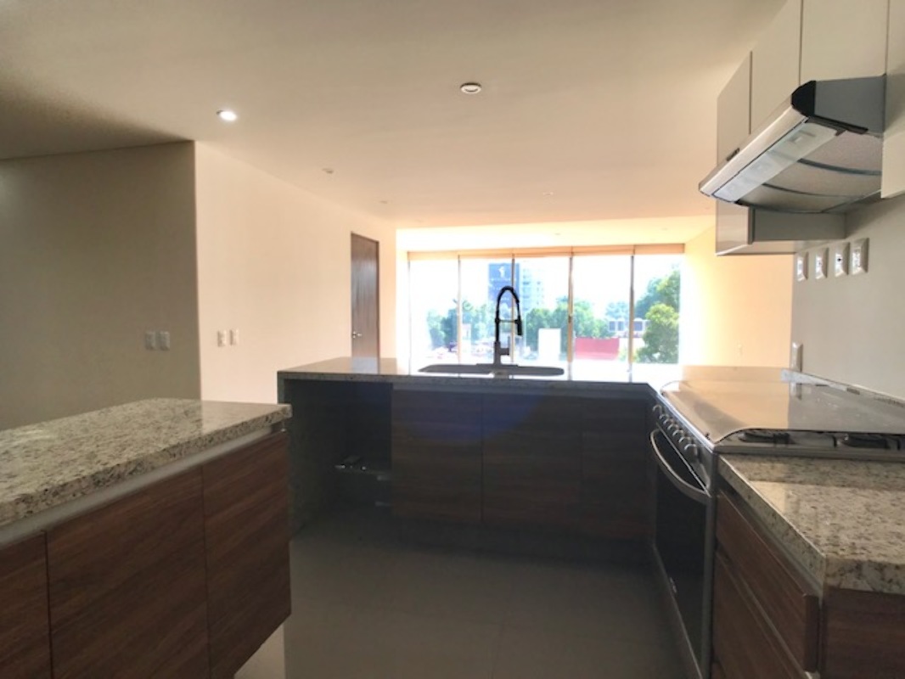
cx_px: 452
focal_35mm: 28
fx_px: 732
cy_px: 340
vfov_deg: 49.8
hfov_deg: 63.4
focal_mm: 3.99
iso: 20
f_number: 1.8
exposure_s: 1/222
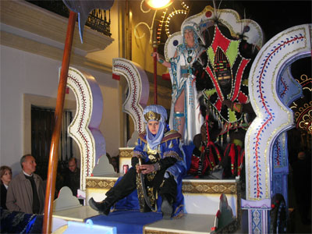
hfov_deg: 49.0
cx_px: 156
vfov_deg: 37.7
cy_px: 117
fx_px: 343
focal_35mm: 38
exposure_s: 1/30
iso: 64
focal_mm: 7.8
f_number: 2.8
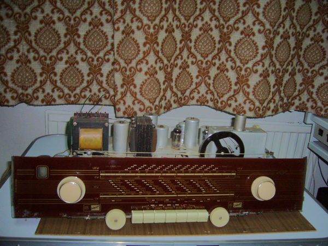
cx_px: 164
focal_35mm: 35
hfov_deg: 52.6
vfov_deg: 40.7
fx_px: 332
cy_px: 123
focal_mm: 5.8
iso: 100
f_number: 2.8
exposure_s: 1/30
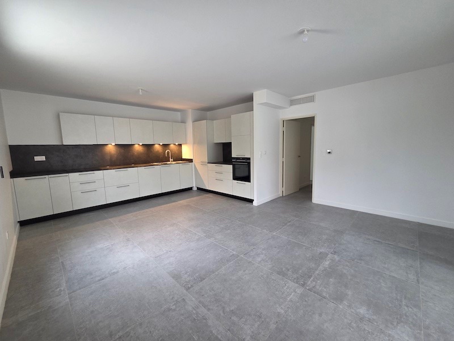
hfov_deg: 106.2
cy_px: 170
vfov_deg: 89.9
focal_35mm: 13
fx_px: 170
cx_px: 227
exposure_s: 1/50
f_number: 2.2
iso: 200
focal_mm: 2.2
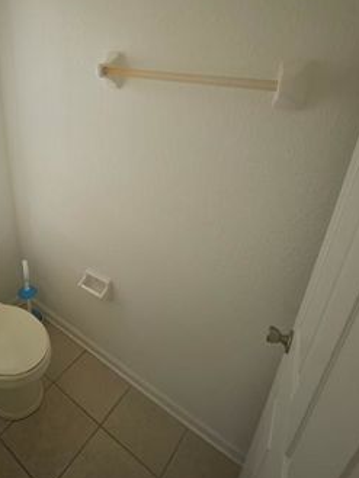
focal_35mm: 21
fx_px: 290
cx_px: 120
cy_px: 187
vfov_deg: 77.9
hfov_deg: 61.9
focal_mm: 1.7
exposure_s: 1/224
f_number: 2.2
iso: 32
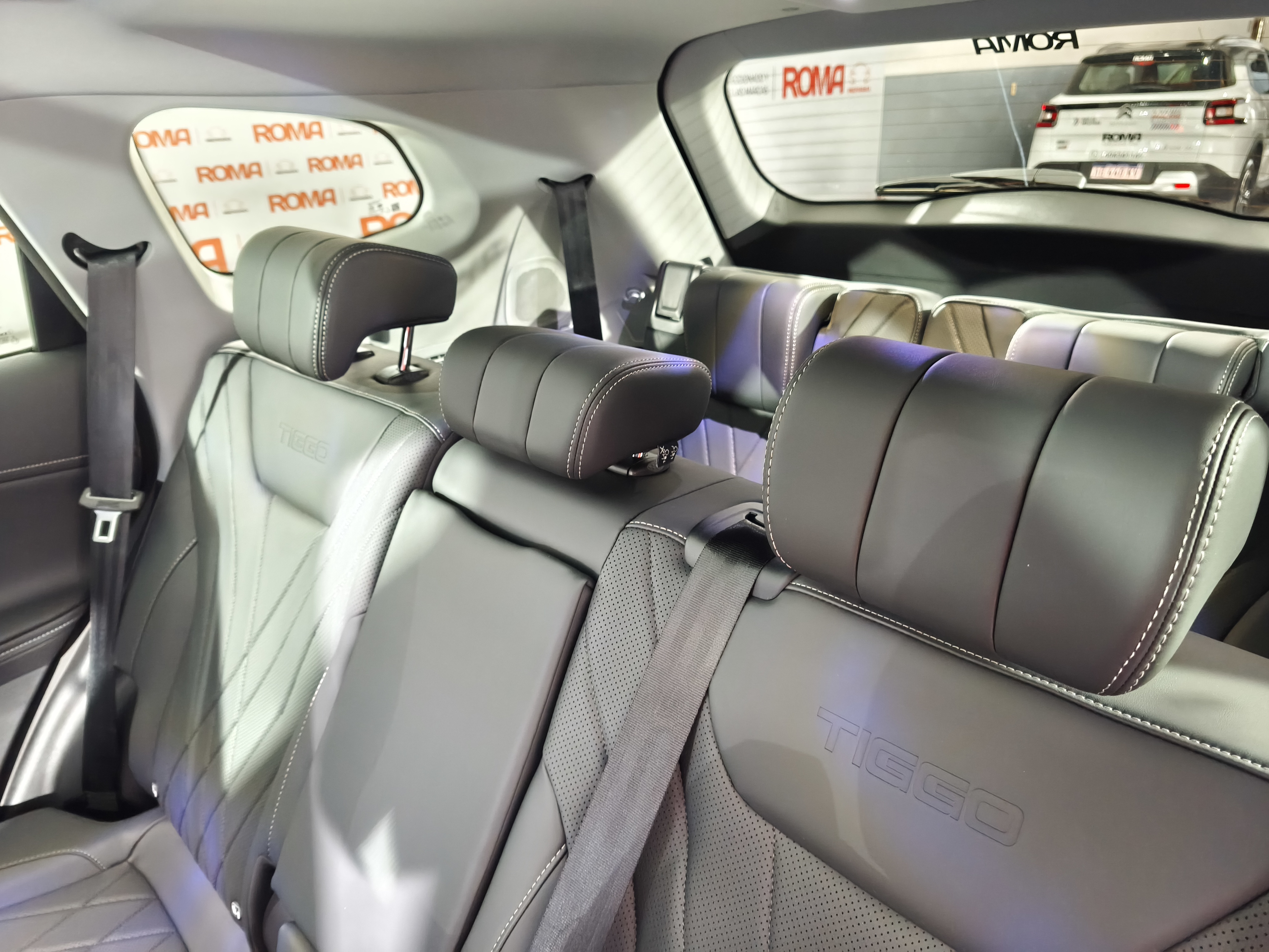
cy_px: 476
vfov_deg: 58.9
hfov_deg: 73.9
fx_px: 843
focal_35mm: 23
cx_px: 634
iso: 4000
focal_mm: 5.35
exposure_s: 1/12.5
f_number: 1.7
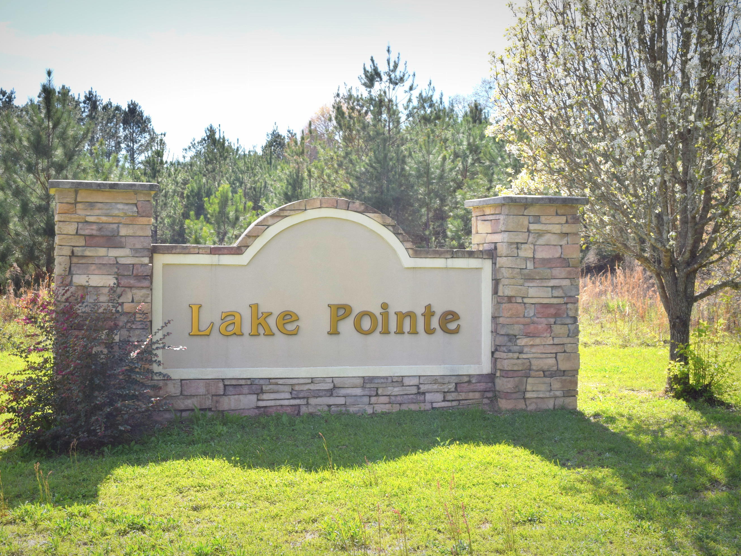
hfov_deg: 41.2
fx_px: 985
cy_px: 277
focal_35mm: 46
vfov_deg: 31.5
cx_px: 338
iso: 100
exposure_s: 1/200
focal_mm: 28
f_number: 10
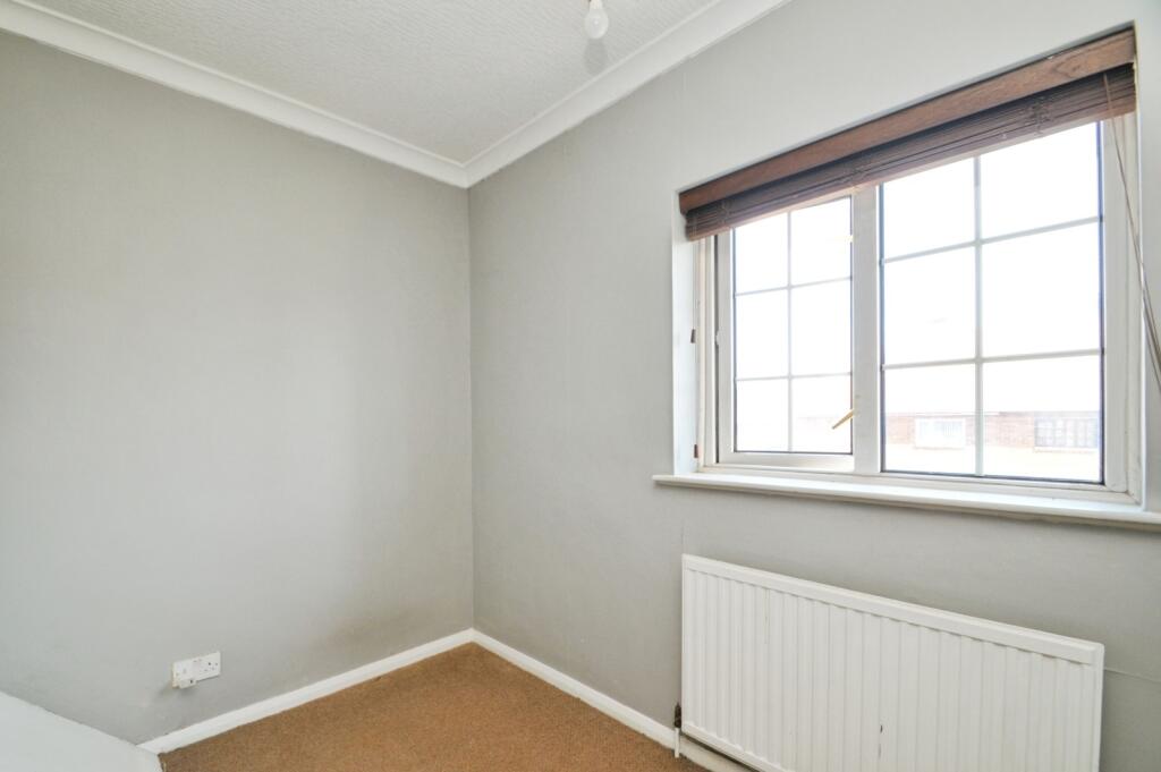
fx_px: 483
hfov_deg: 100.4
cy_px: 386
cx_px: 580
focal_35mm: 15
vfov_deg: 77.2
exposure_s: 1/40
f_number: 7.1
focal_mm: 10
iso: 400
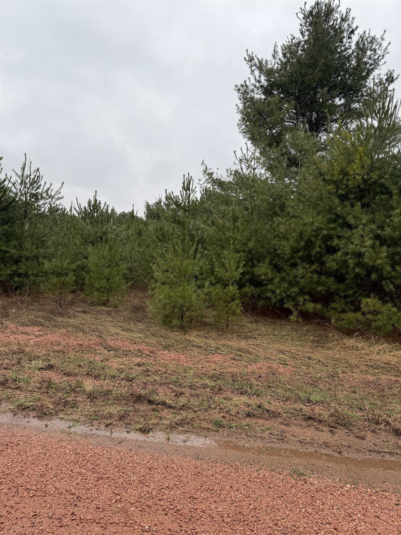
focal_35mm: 24
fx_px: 371
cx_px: 200
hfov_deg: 56.8
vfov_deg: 71.6
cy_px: 268
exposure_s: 1/715
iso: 80
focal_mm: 6.76
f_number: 1.78
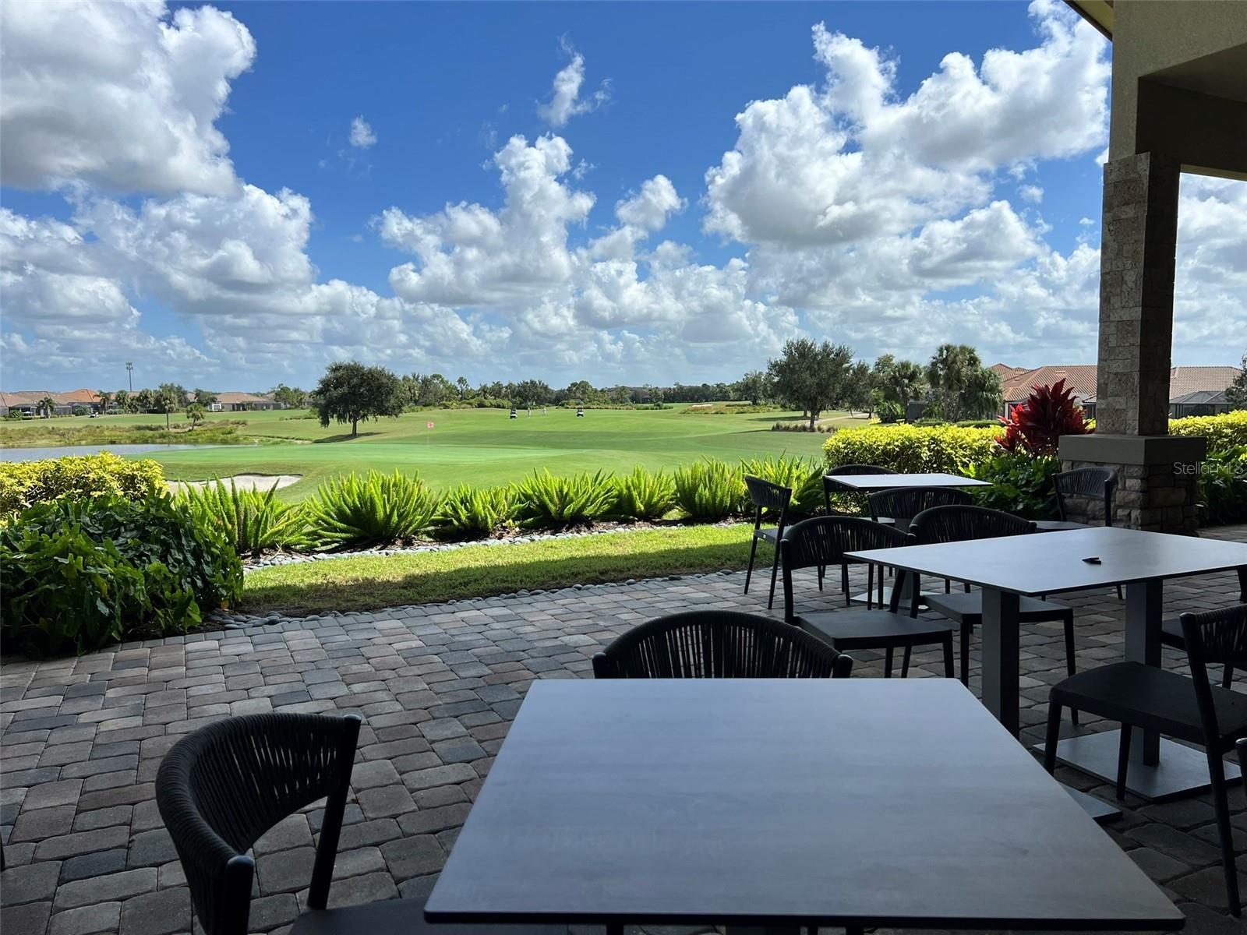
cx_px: 624
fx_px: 937
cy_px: 468
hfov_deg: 67.3
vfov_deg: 53.1
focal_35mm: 26
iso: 50
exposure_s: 1/5587
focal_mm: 5.7
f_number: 1.5
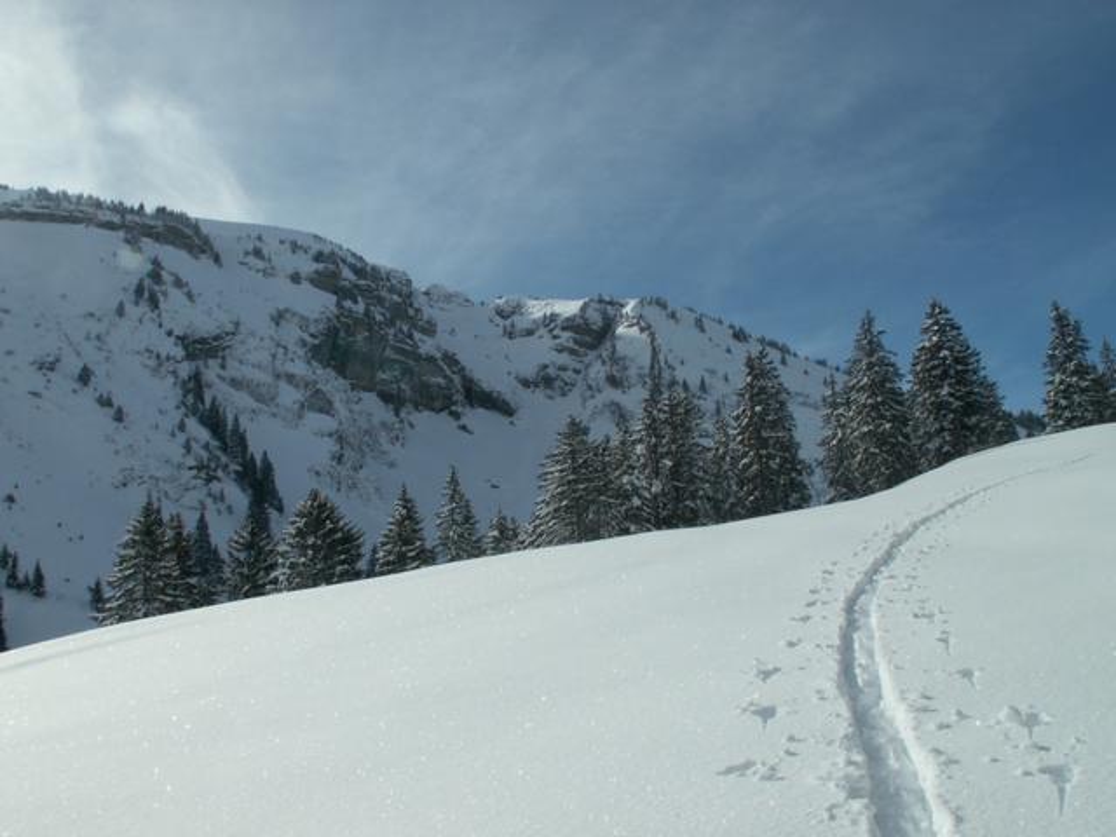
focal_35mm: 35
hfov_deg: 52.6
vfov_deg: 40.7
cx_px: 558
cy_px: 418
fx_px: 1128
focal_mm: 5.86
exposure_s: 1/400
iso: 50
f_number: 8
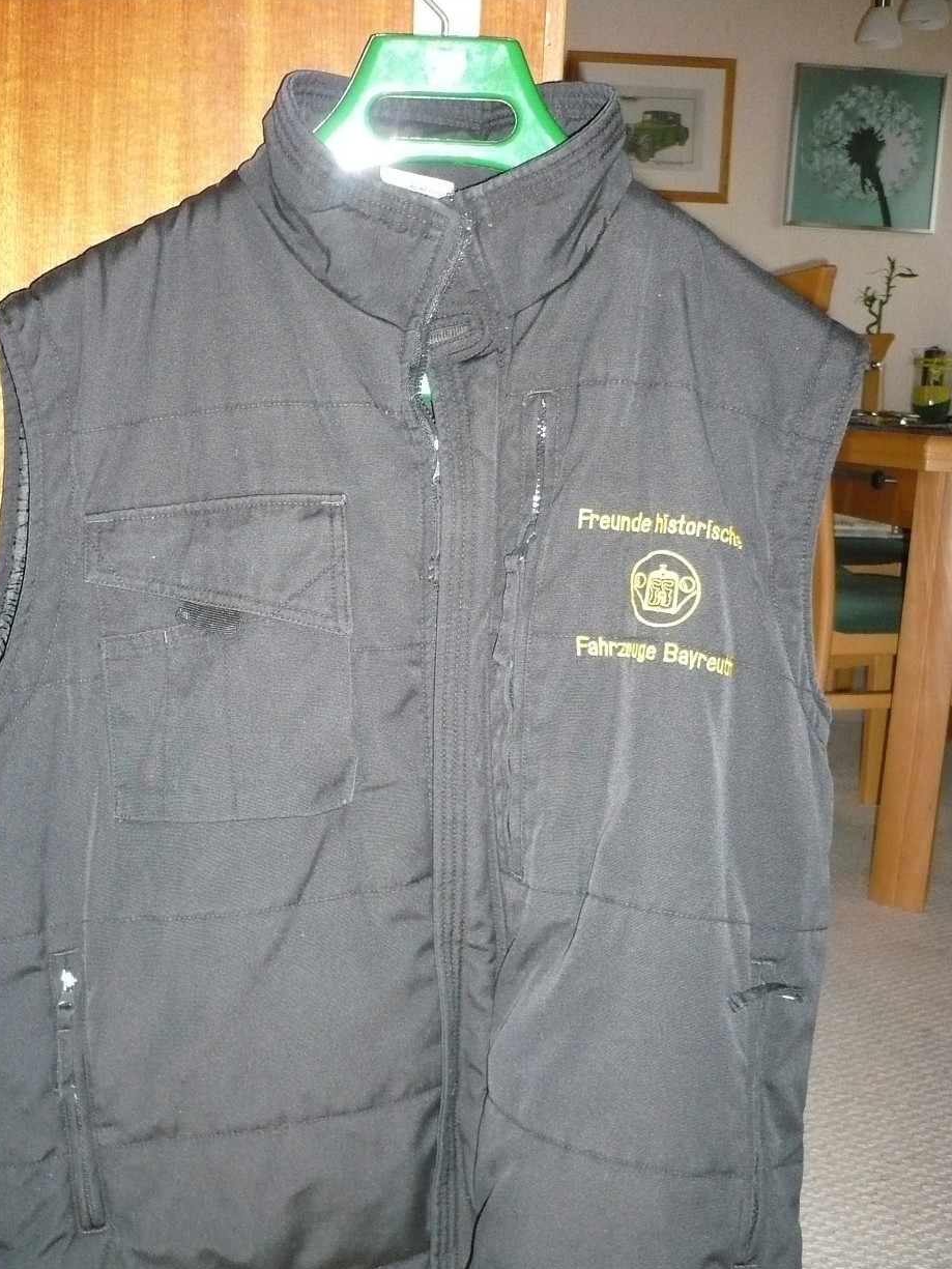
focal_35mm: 39
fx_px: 1430
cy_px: 702
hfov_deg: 36.8
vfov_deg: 47.8
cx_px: 438
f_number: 2.8
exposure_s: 1/30
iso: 500
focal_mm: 5.8
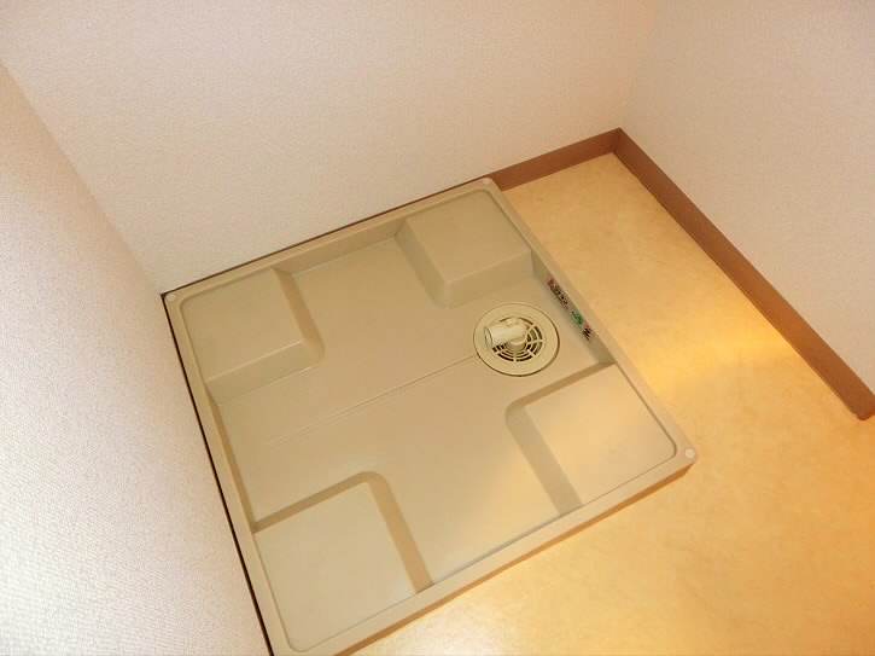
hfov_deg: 71.6
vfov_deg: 56.8
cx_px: 438
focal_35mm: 24
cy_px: 328
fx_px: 606
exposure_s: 1/50
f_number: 3
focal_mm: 4.24
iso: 400
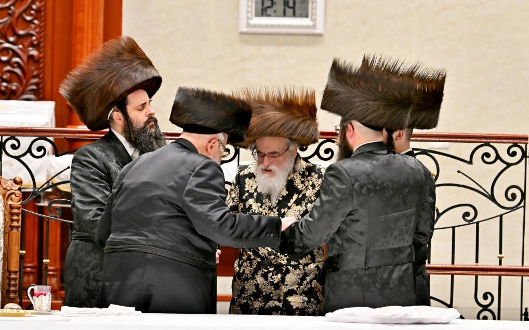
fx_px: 3546
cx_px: 266
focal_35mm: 246
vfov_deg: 5.3
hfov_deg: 8.5
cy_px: 166
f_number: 2.8
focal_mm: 160
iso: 320
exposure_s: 1/400
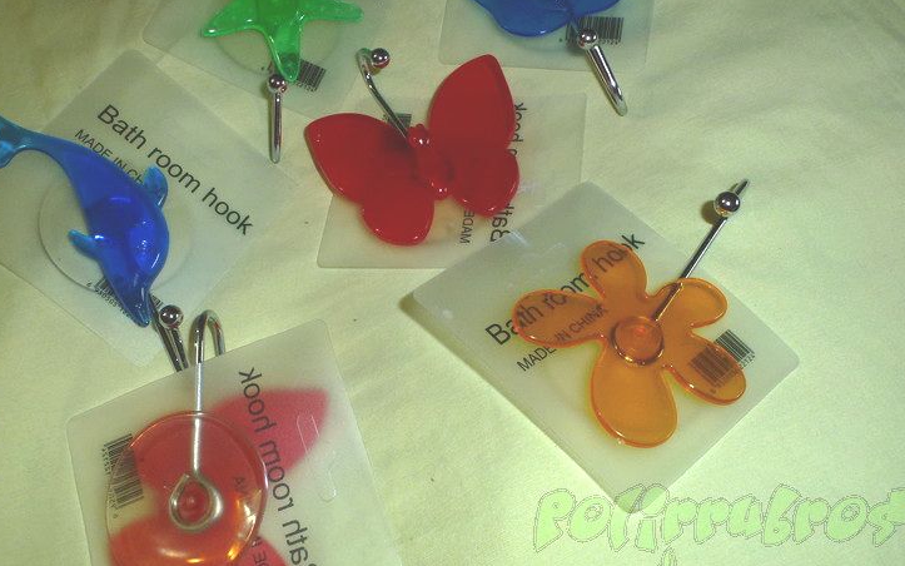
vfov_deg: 37.3
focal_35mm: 34
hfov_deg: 56.7
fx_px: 839
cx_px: 424
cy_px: 263
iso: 200
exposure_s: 1/60
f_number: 3.5
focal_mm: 5
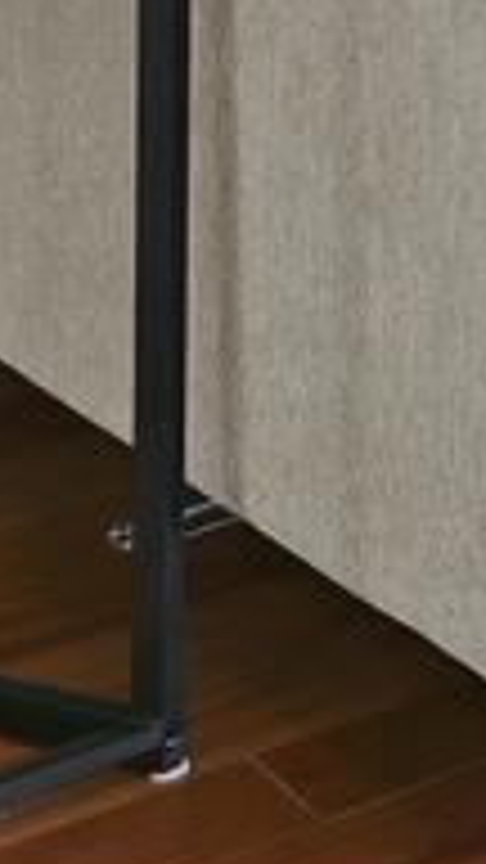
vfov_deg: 11.8
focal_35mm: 156
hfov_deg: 5.9
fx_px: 3574
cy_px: -1048
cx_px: 2290
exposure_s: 1/1.67
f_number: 8
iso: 100
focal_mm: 14
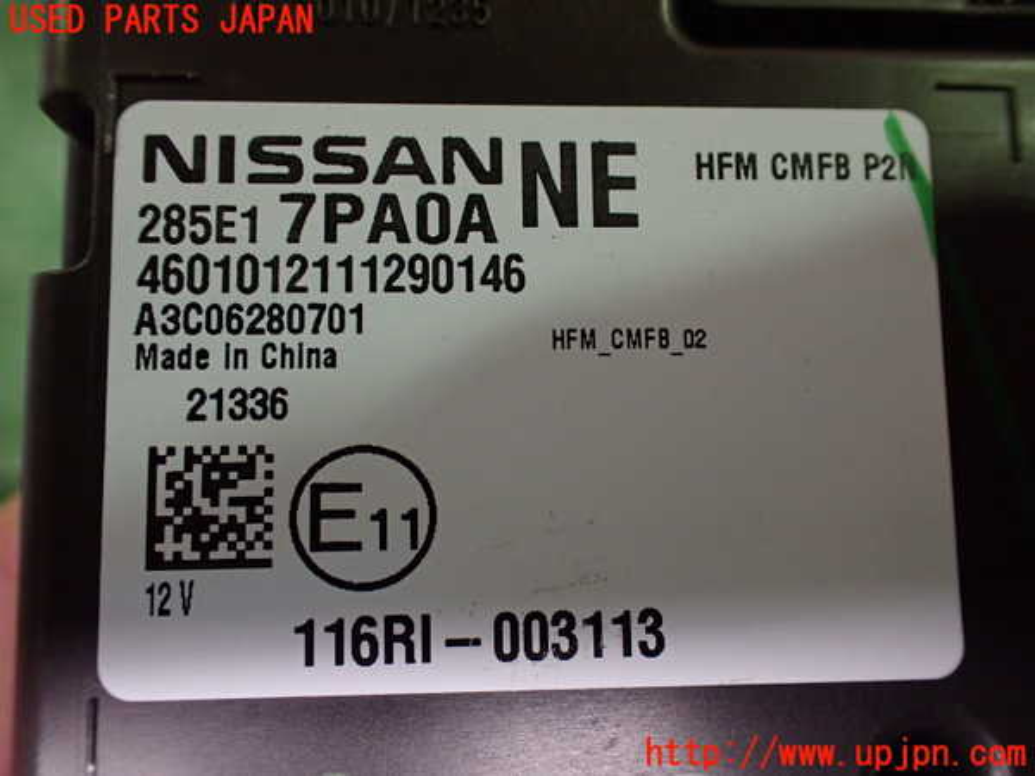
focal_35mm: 30
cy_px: 388
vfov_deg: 46.8
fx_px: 897
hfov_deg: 60.0
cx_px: 518
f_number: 2.3
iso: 800
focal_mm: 5.4
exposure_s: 1/125
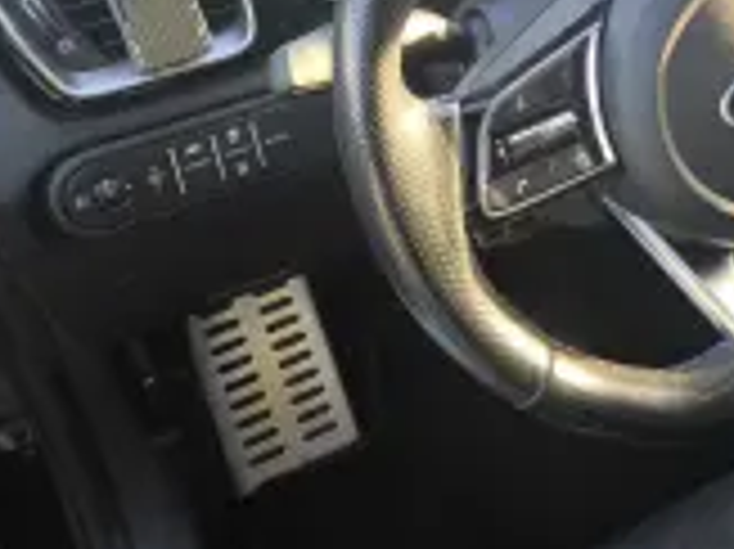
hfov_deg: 32.4
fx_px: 1123
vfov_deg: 25.9
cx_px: 784
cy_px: -18
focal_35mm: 53
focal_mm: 6.92
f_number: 1.9
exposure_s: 1/100
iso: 100
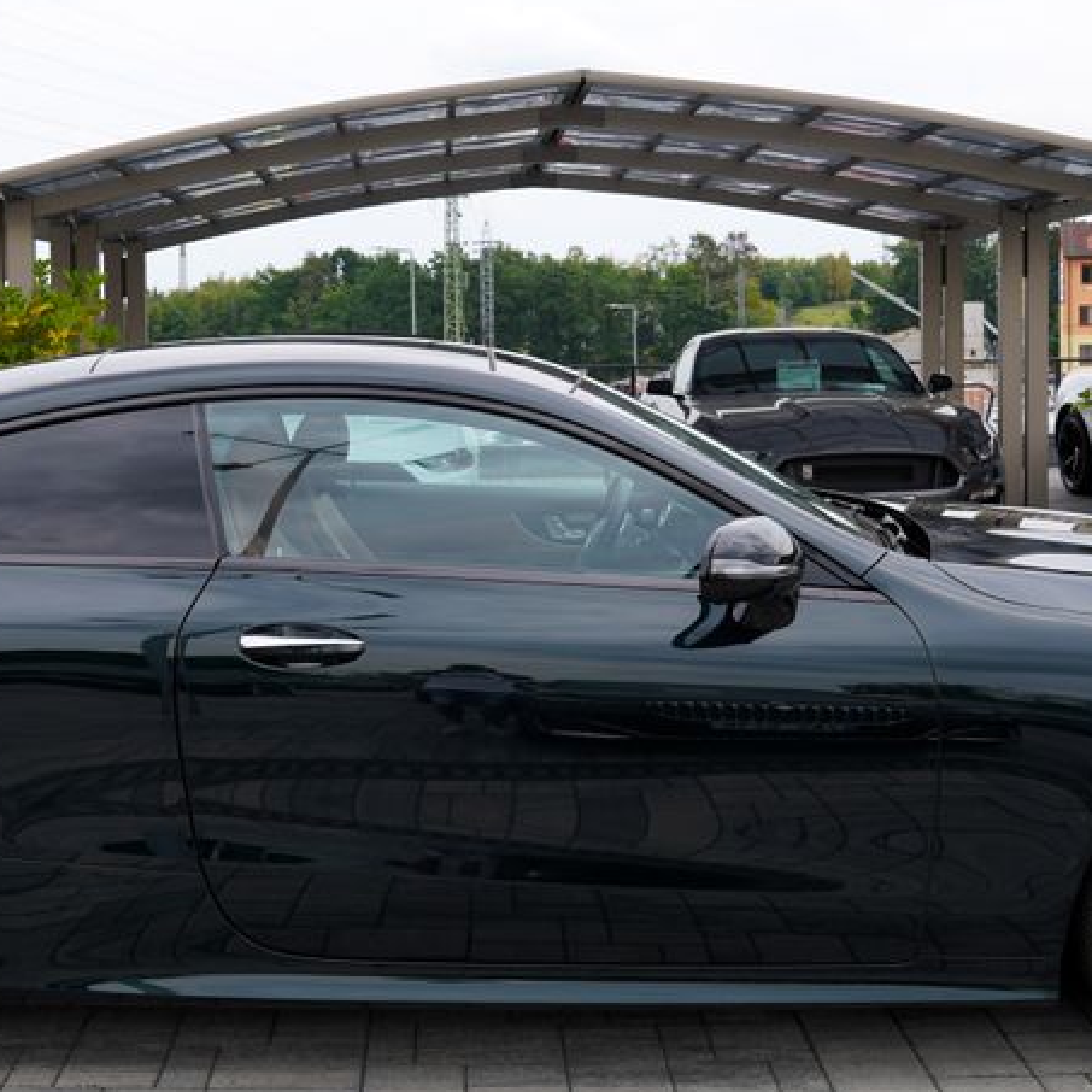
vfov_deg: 36.7
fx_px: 1642
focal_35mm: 46
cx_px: 427
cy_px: 438
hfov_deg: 36.6
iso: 100
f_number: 6.3
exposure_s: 1/200
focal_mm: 24
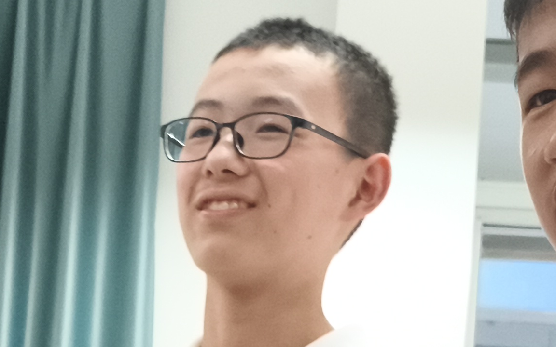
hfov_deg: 20.8
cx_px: 56
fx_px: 1485
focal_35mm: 98
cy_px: 701
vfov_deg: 11.9
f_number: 1.5
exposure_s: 1/100
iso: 250
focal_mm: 4.94
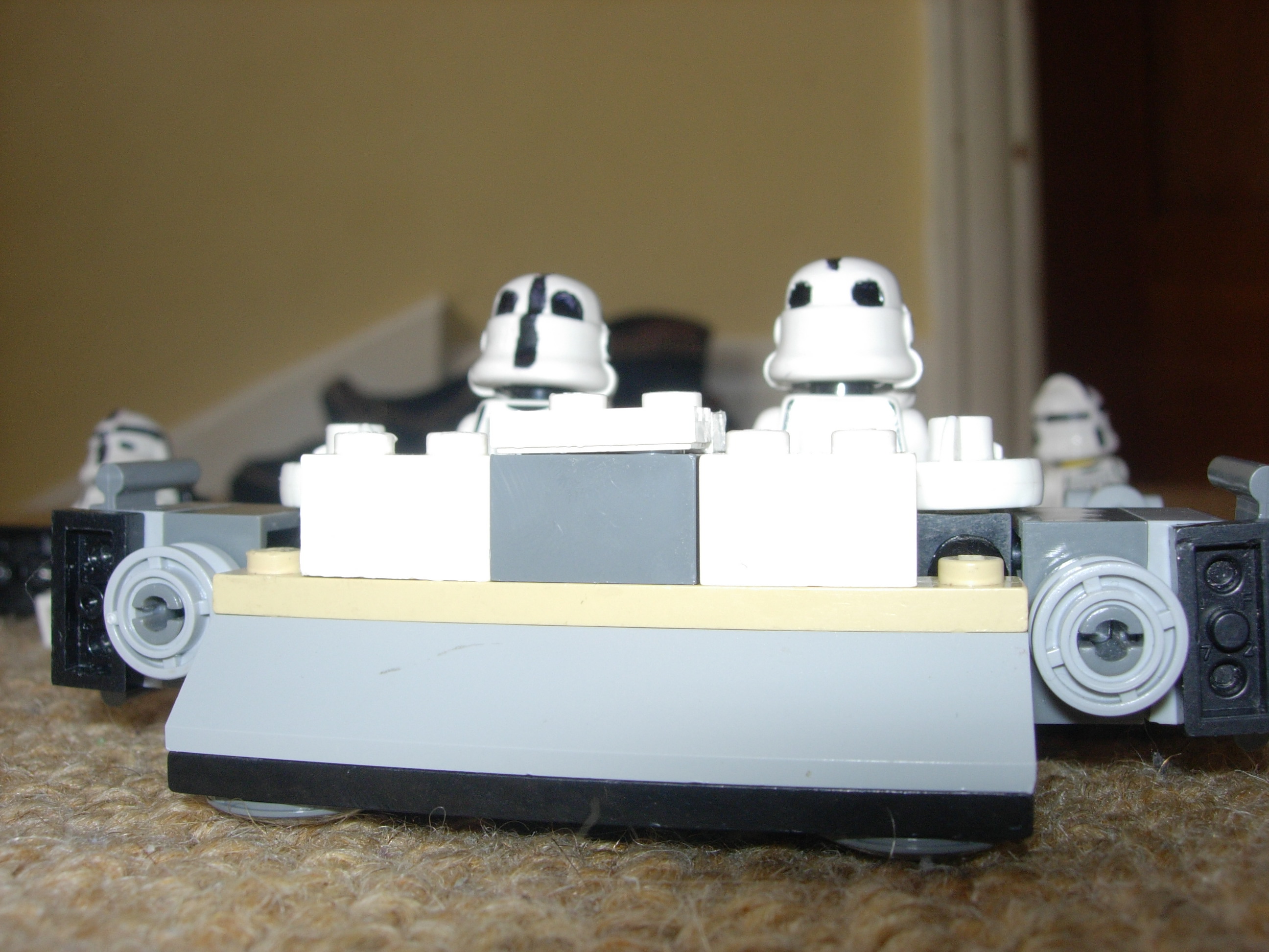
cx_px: 634
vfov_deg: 37.7
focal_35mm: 38
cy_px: 476
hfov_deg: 49.0
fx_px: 1393
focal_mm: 7.8
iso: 79
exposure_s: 1/32
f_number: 4.8
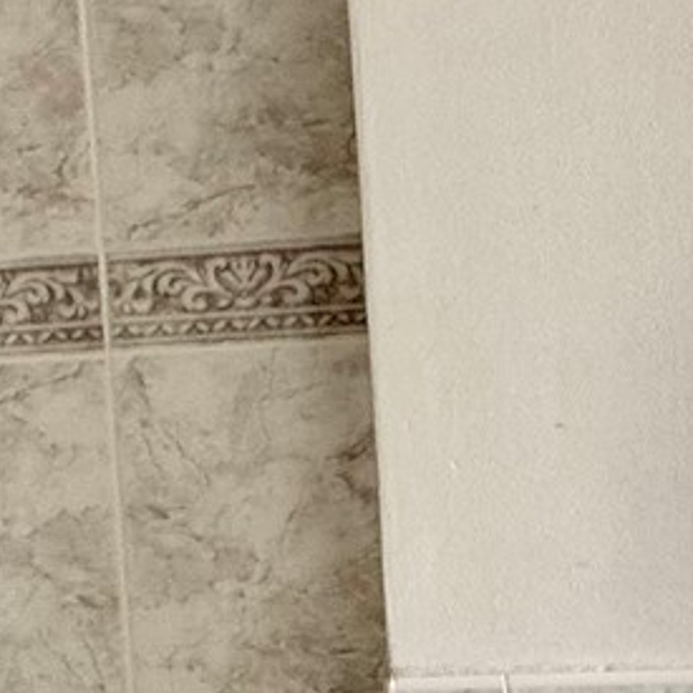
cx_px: 373
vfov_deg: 23.4
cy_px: 622
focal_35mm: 72
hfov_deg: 24.0
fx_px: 1631
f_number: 2.2
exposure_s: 1/99
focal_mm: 2.22
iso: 160
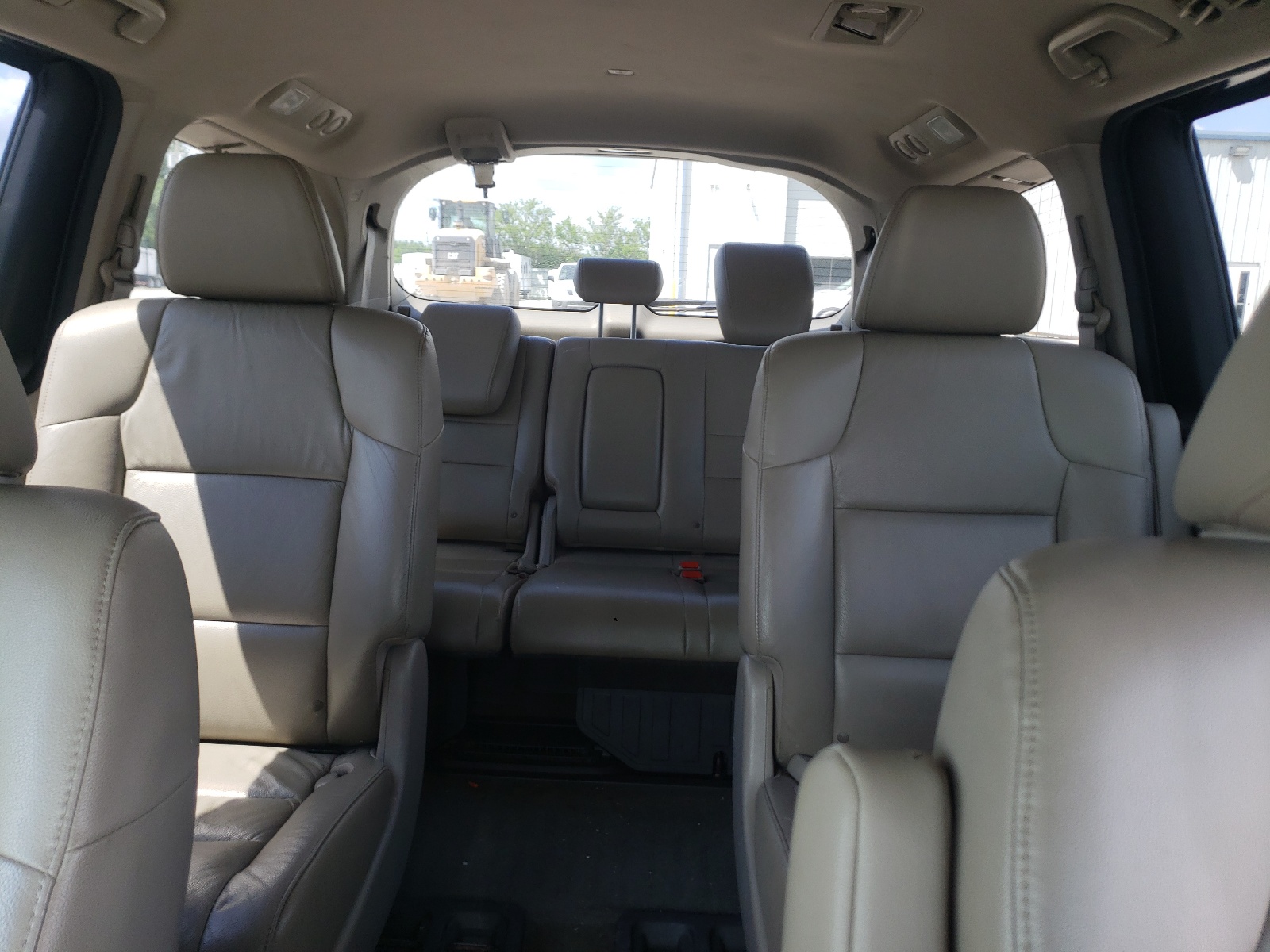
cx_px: 635
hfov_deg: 67.3
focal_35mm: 26
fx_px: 954
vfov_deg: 53.1
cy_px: 476
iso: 50
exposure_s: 1/208
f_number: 1.5
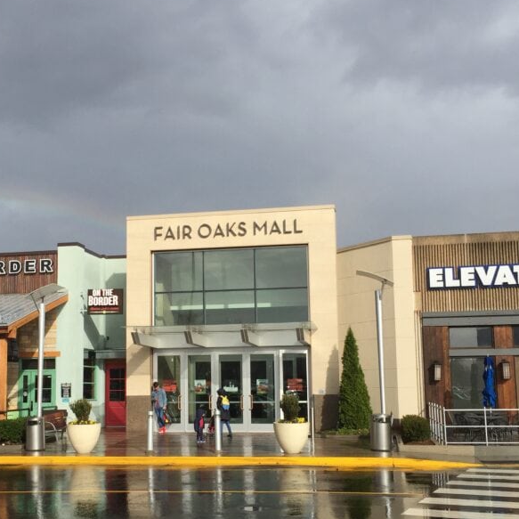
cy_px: 300
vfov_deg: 37.5
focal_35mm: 45
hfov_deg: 37.4
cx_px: 201
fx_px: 763
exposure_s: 1/2825
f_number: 2.2
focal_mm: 4.15
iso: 32
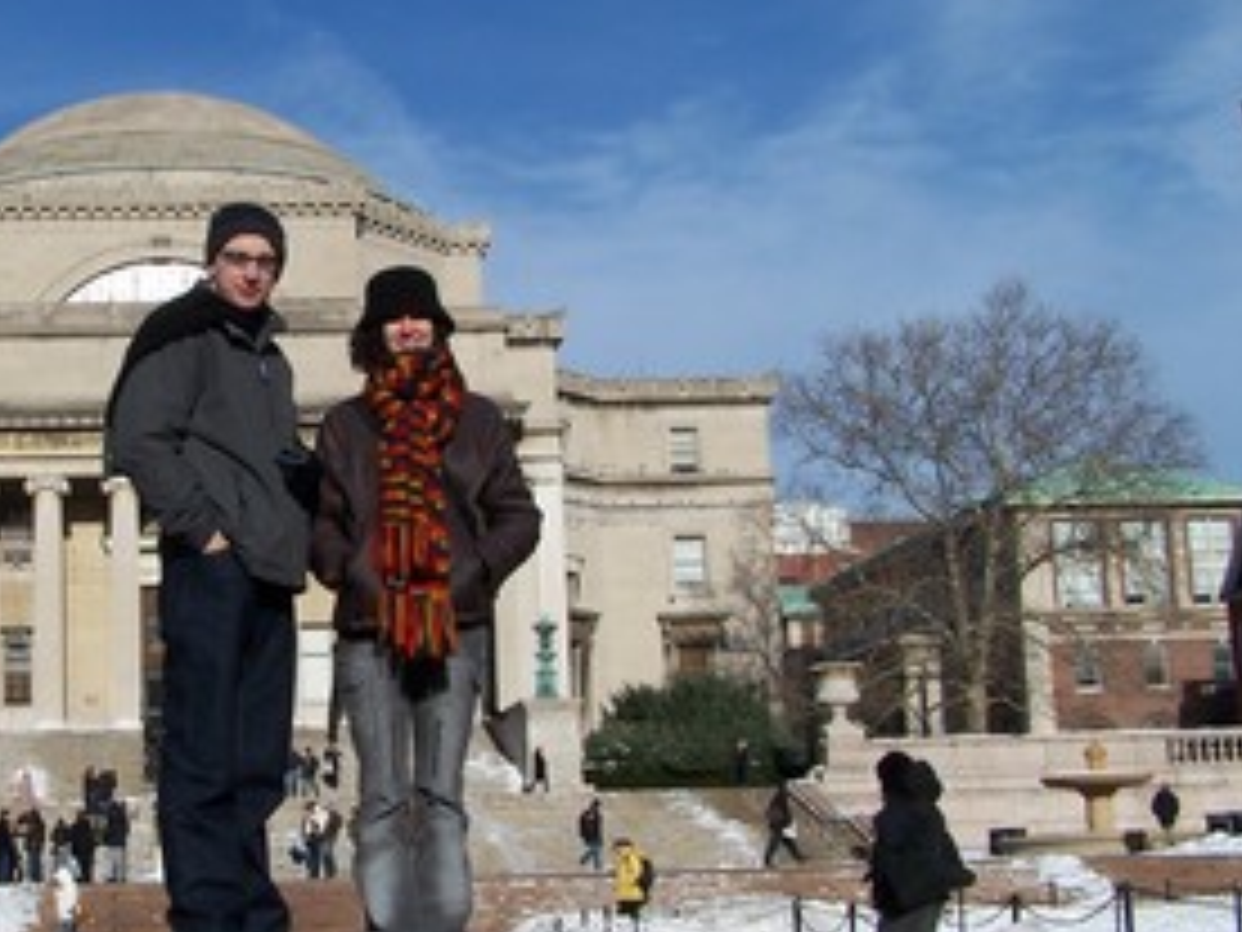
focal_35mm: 62
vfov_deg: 23.6
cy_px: 432
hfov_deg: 30.4
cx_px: 248
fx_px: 2225
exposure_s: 1/640
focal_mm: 6.3
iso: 80
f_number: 5.6
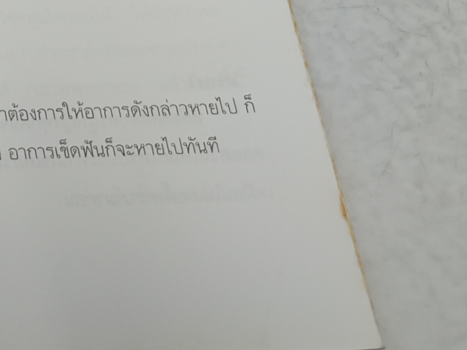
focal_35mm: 98
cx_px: -387
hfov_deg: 16.5
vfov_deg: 14.0
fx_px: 1322
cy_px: -205
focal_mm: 5.31
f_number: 1.7
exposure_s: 1/50
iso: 906
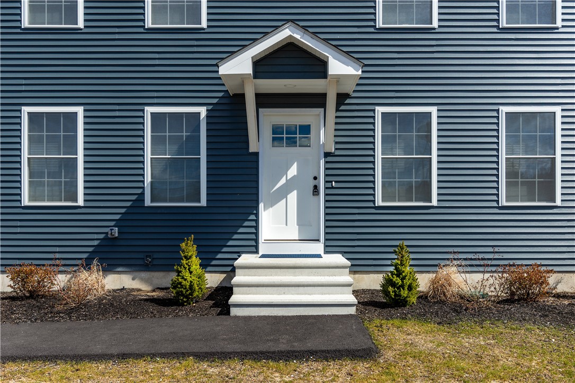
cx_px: 288
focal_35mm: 28
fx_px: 447
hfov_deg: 65.5
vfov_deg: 46.4
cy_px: 192
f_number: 9
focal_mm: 28
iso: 100
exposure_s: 1/250
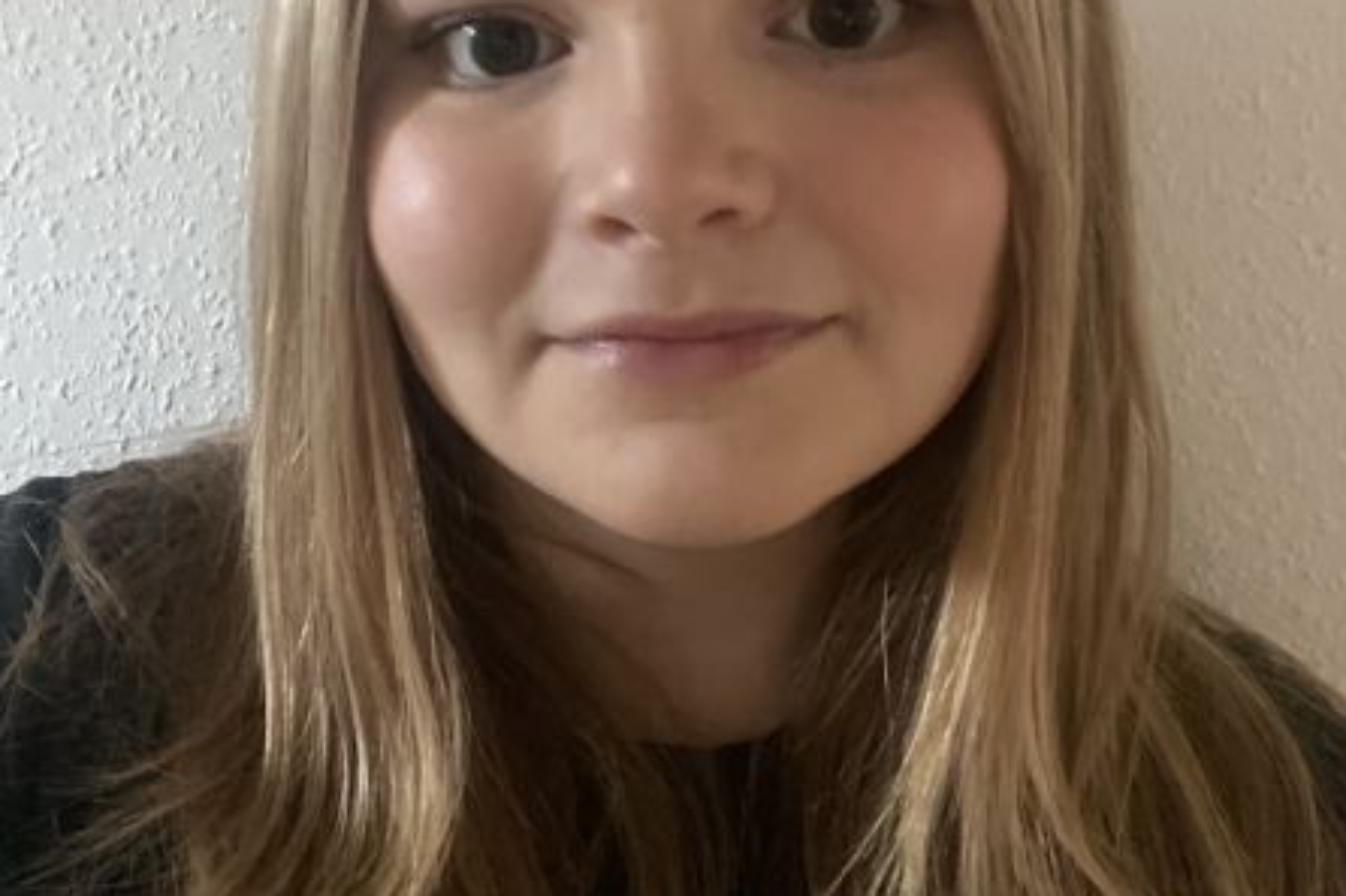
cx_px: 676
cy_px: 145
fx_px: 1570
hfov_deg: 46.4
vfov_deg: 30.9
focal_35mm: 42
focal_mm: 2.71
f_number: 2.2
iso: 1000
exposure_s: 1/16
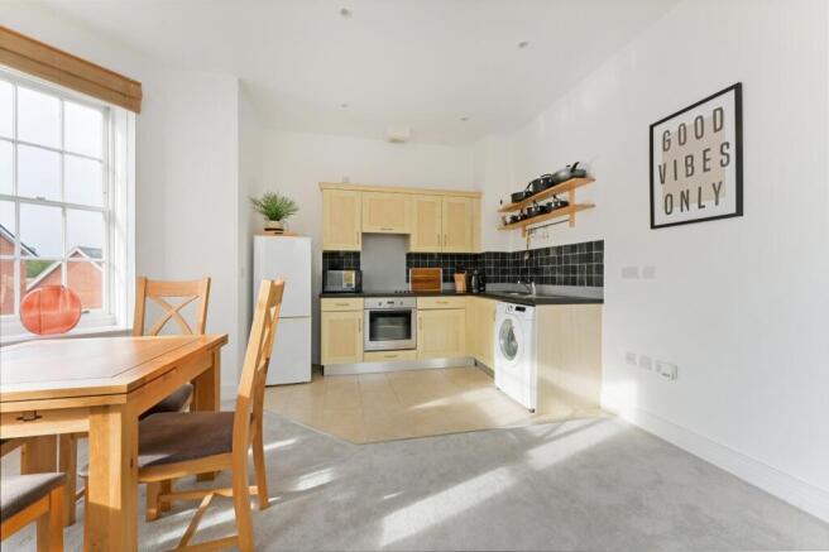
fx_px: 322
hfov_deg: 104.3
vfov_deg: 81.2
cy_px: 276
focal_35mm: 14
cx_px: 414
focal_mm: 14
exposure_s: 1/20
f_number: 16
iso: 400
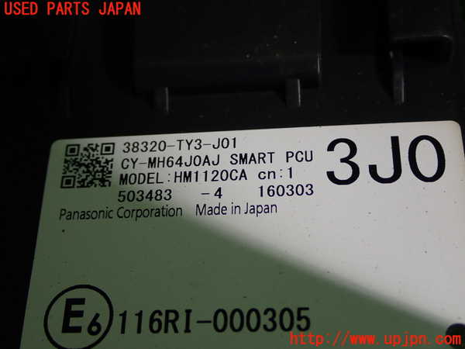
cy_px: 174
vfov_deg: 25.2
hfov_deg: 33.2
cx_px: 232
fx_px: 779
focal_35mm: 58
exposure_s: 1/60
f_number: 3.5
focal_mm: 10.35
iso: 200
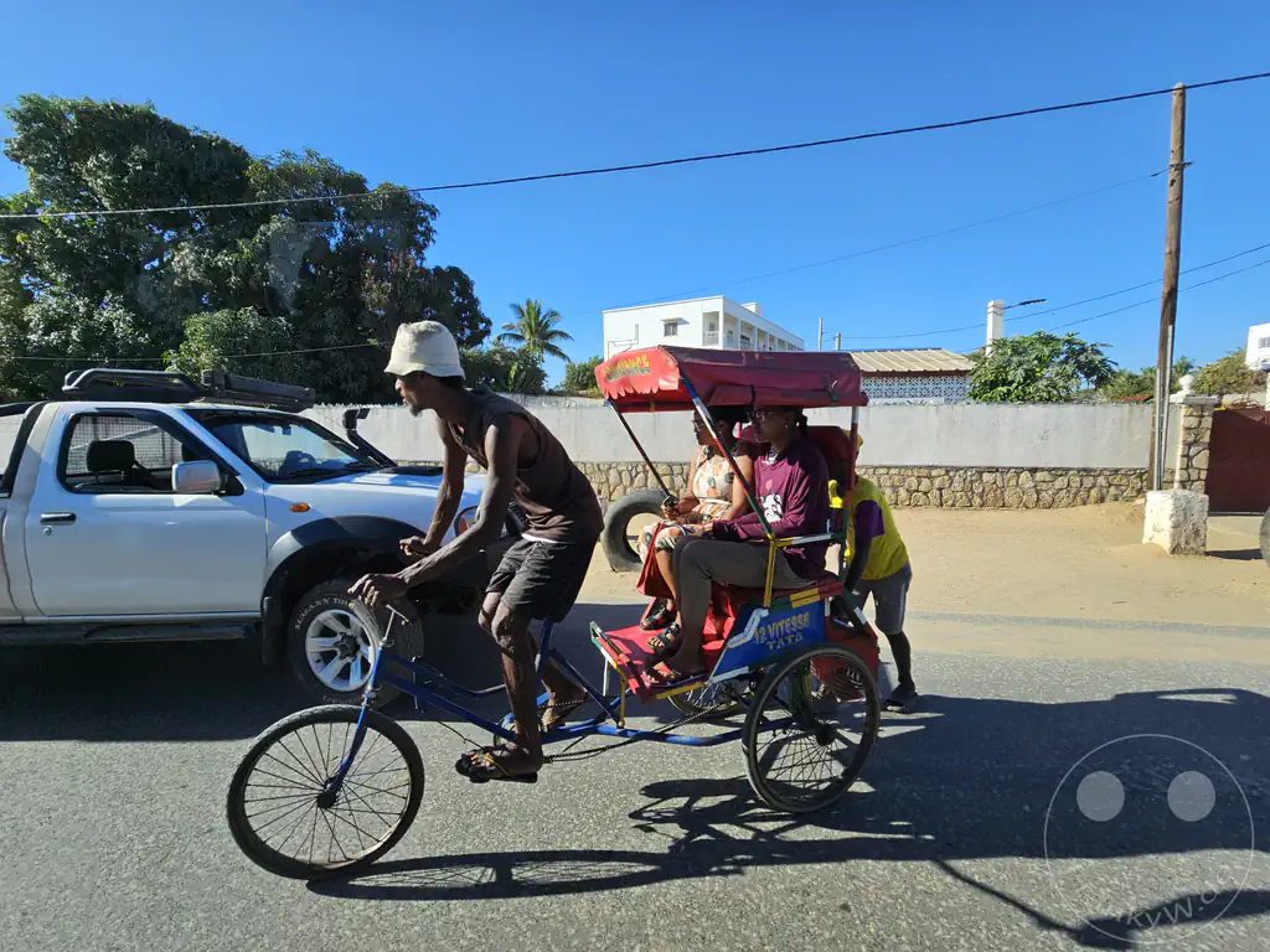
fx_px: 477
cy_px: 476
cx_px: 635
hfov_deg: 106.2
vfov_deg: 89.9
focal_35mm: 13
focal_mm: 2.2
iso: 50
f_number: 2.2
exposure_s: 1/1160
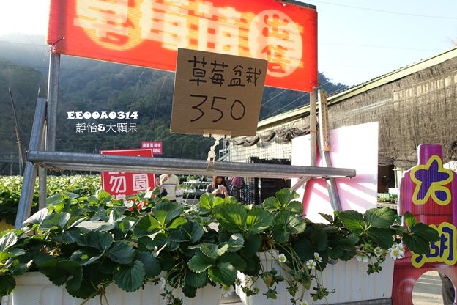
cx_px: 220
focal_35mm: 25
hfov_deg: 71.5
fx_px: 317
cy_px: 157
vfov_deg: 51.3
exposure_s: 1/160
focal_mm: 8.8
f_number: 4
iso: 125
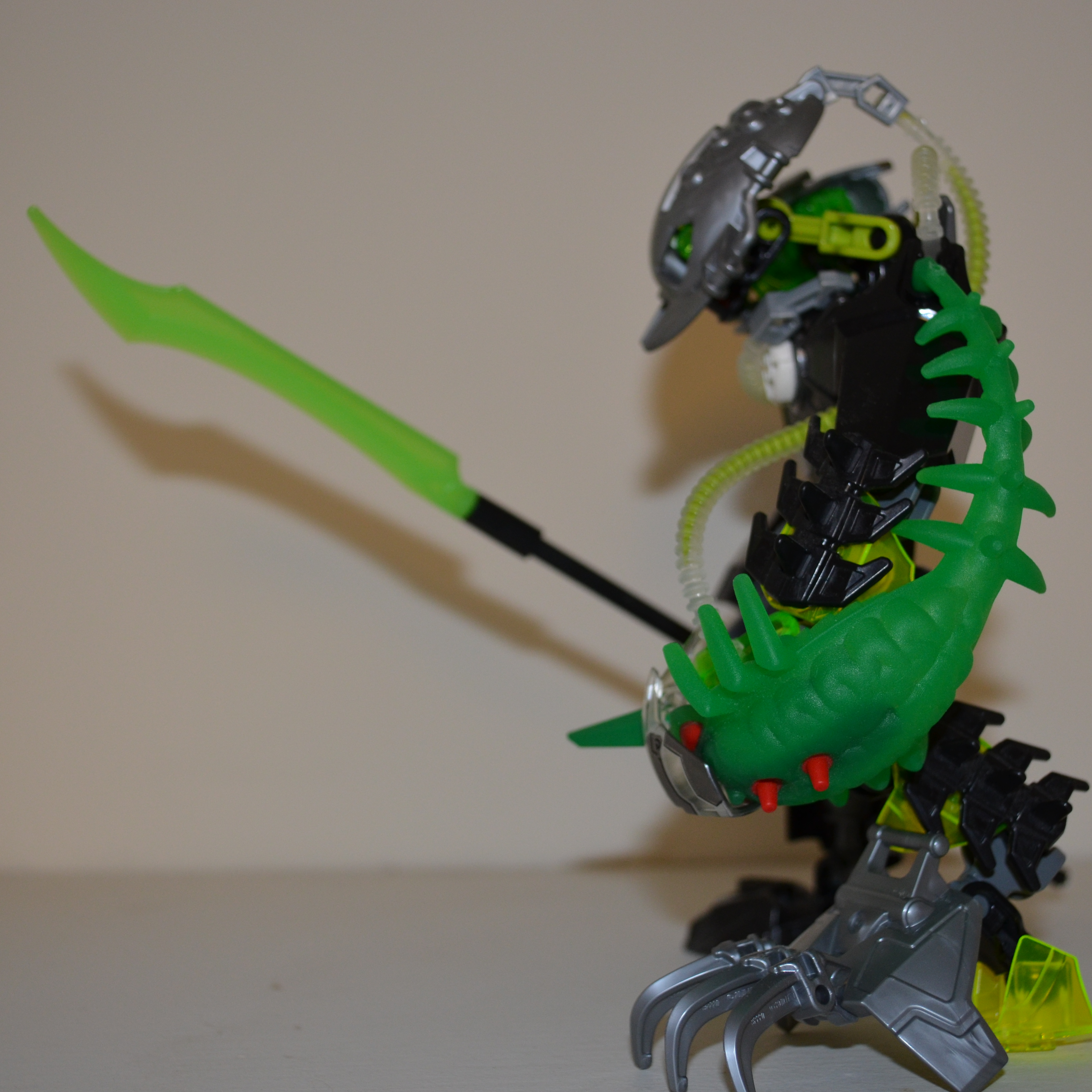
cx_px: 607
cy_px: 547
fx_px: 1927
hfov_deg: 31.6
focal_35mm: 54
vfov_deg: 31.6
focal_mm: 28
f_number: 4.5
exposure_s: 1/60
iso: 560
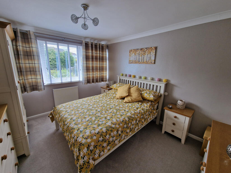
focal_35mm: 13
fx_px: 87
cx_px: 116
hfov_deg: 106.2
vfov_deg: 89.9
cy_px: 86
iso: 64
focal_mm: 2.2
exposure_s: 1/100
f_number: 2.2
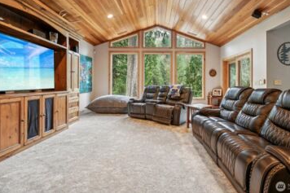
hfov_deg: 89.7
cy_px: 85
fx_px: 145
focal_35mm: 18
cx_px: 160
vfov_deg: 67.1
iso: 400
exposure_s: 1/4
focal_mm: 16
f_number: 8
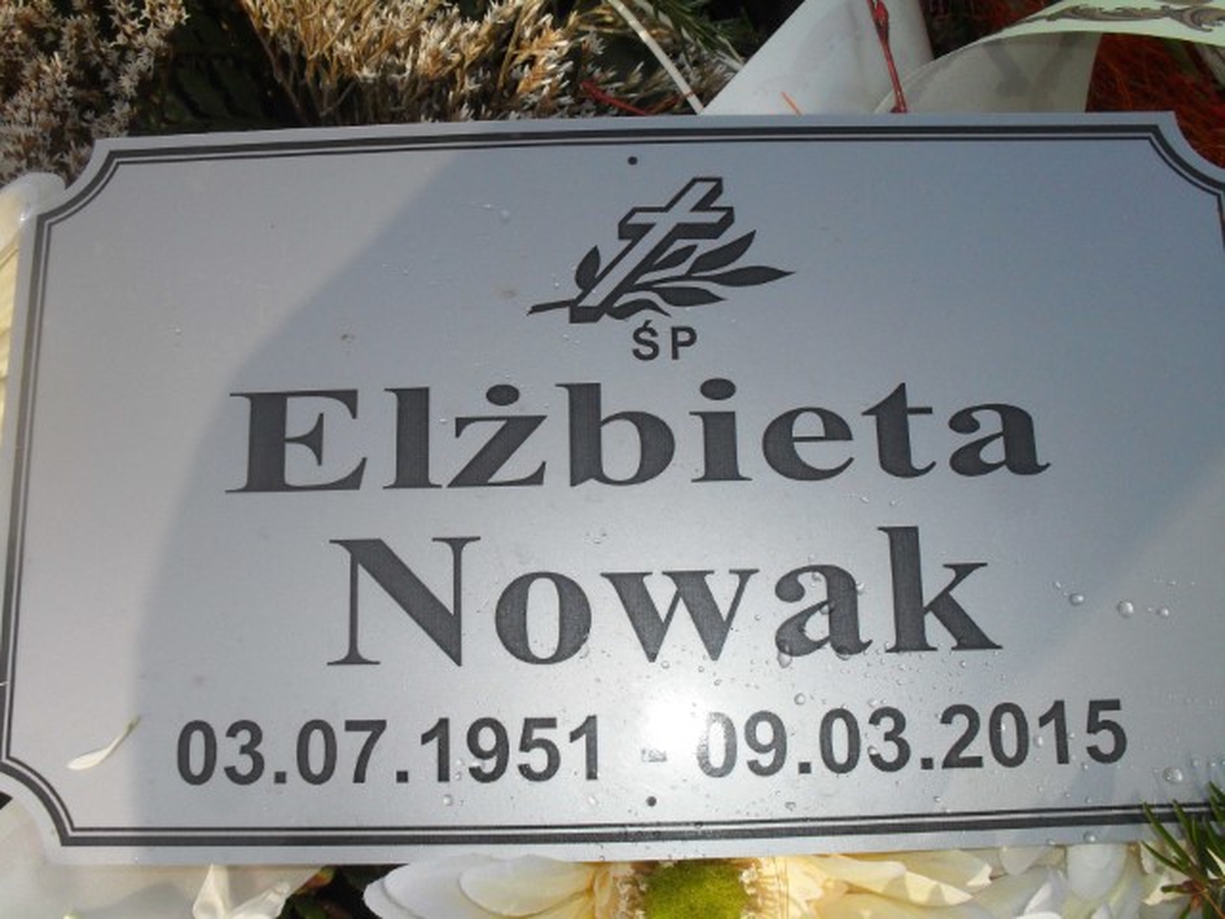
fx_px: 1239
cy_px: 460
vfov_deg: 40.7
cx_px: 612
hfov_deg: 52.6
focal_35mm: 35
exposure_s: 1/500
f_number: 8.4
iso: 200
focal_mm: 6.3
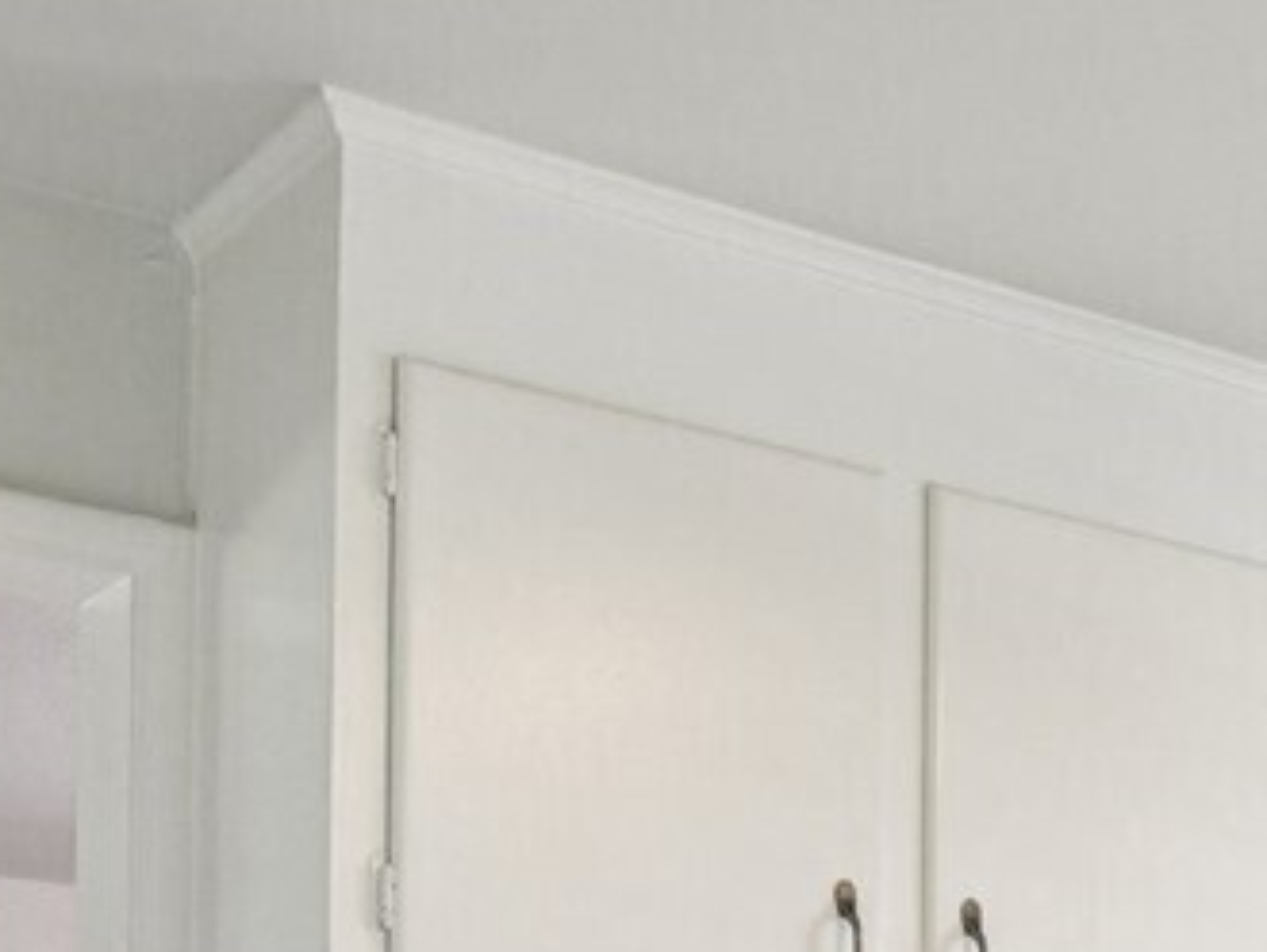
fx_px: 3077
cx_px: 1668
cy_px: 1576
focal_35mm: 84
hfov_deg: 21.0
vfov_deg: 15.7
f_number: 8
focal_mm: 17
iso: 400
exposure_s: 1/15
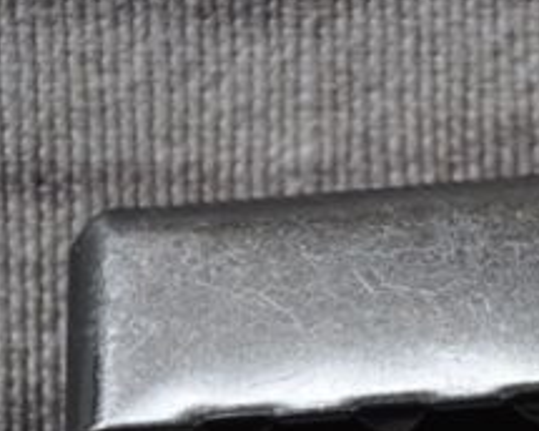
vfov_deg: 5.4
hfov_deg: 6.7
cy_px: 327
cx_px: 554
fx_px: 4590
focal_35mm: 288
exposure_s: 1/60
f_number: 5.6
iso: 720
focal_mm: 55
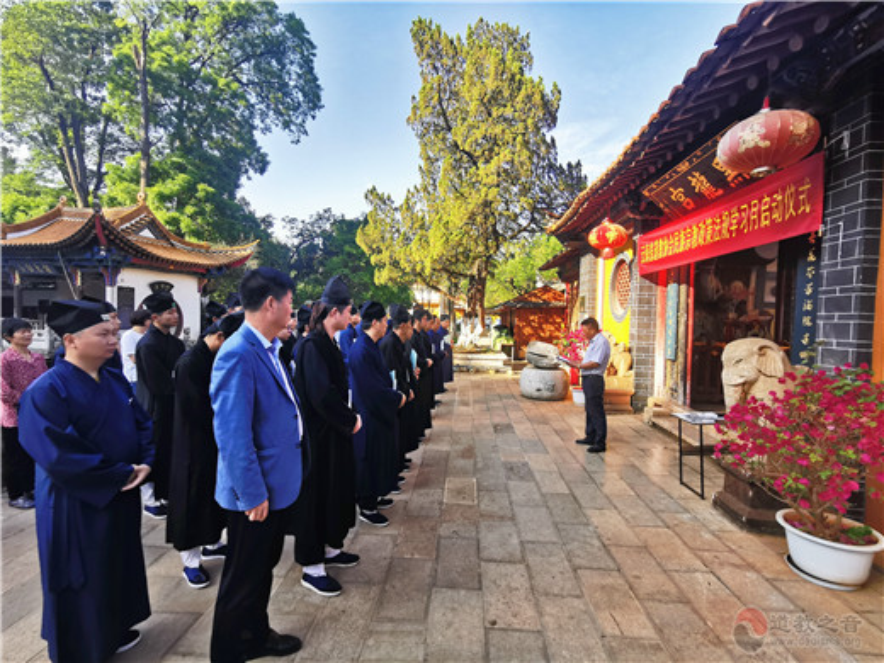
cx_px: 442
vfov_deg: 74.7
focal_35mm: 17
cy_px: 332
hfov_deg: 91.0
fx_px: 434
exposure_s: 1/245
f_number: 2.2
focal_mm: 2.26
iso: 50
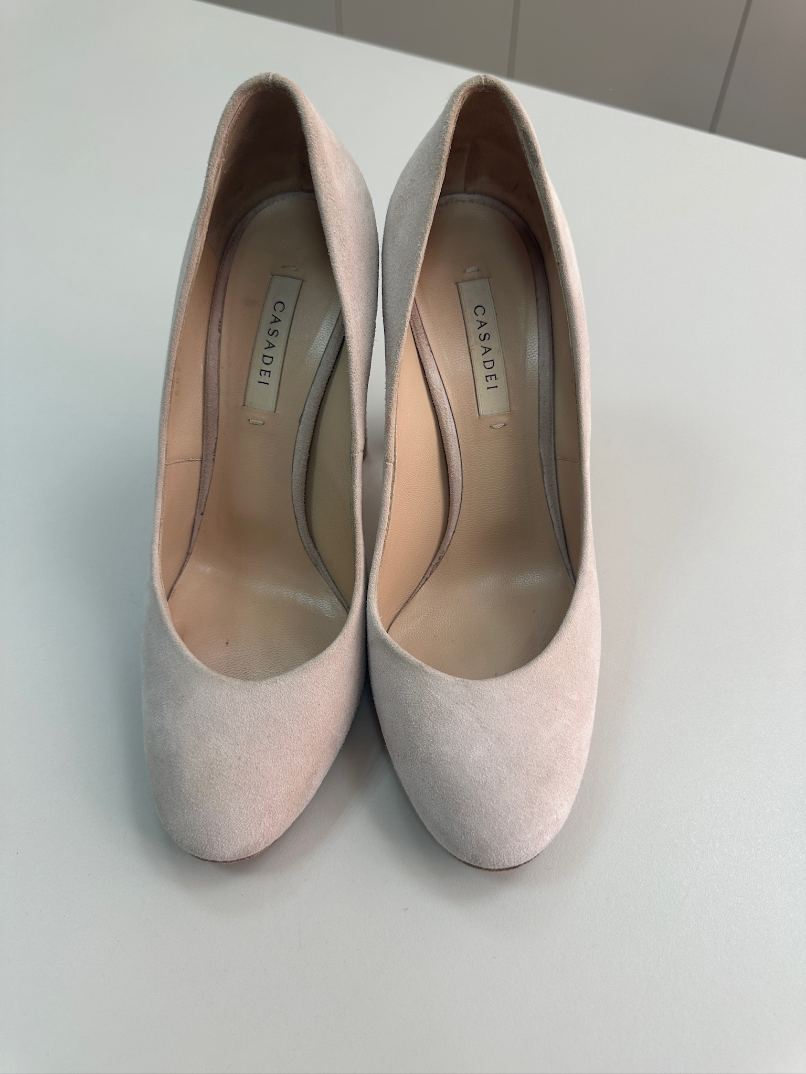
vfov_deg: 71.6
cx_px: 403
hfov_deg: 56.8
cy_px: 537
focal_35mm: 24
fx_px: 745
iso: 64
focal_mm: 6.86
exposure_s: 1/100
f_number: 1.78
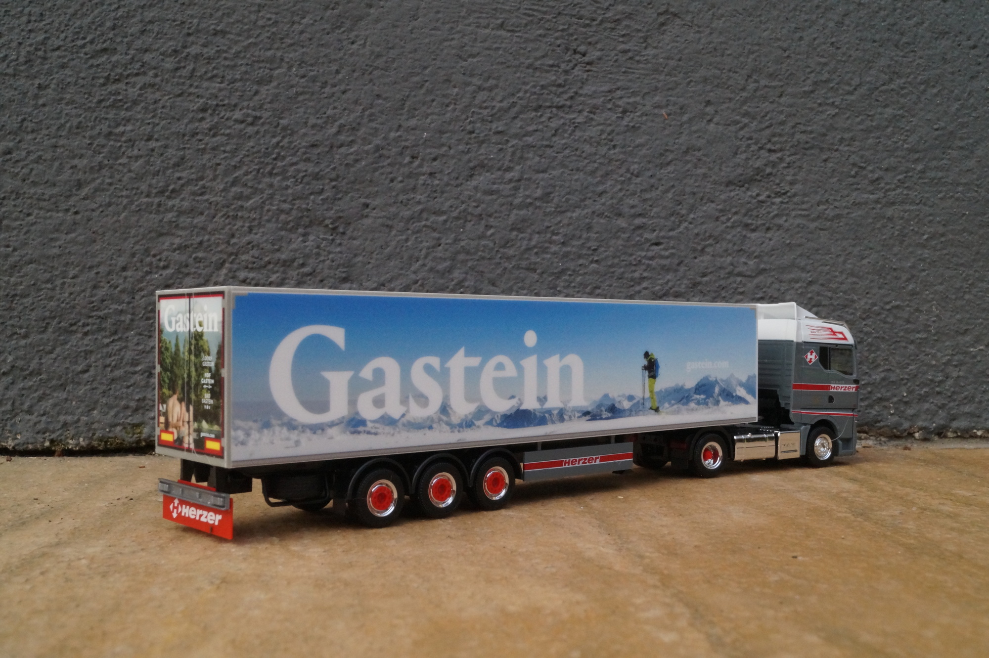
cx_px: 494
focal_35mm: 39
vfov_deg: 34.2
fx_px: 1071
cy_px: 329
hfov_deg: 49.6
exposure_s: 1/60
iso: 2000
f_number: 20
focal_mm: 26
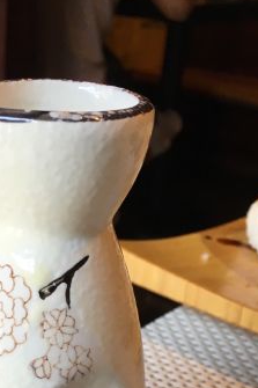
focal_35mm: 63
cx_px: 40
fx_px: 678
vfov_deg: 29.9
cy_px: 380
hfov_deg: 21.2
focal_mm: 4.15
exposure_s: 1/33
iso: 32
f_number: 2.2
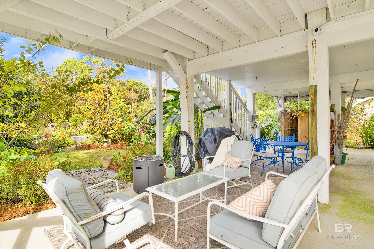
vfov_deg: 67.4
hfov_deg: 90.0
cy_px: 124
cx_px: 187
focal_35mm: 18
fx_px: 187
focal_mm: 18
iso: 200
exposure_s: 1/80
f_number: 11
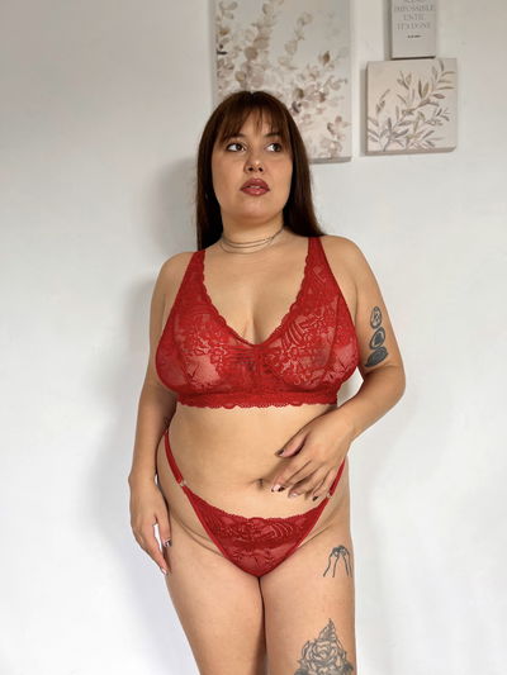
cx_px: 254
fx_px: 508
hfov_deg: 53.1
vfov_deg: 67.3
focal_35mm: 26
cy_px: 338
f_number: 1.6
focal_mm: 5.1
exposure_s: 1/90
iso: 125
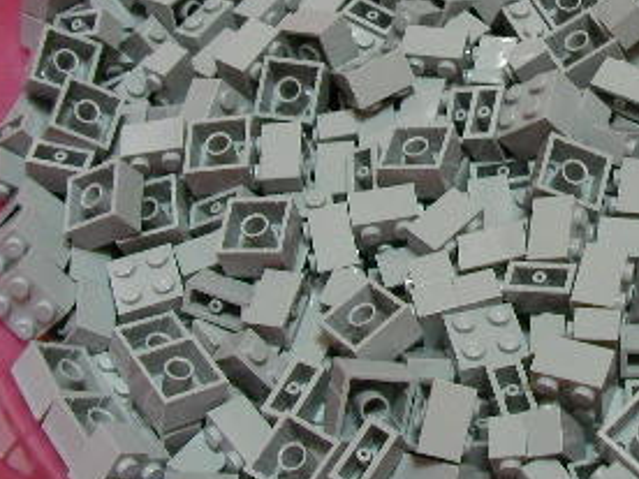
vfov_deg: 16.7
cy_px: 155
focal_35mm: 88
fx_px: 1624
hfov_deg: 21.7
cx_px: 593
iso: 200
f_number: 3.5
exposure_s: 1/5.5
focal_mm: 6.3
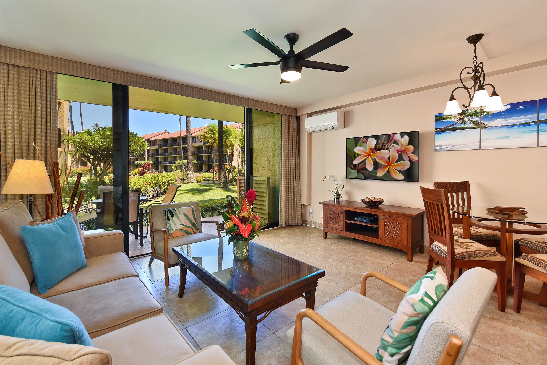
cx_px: 274
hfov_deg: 100.4
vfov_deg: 77.4
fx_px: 228
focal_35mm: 15
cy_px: 182
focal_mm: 15
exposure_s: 1/60
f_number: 3.5
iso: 50
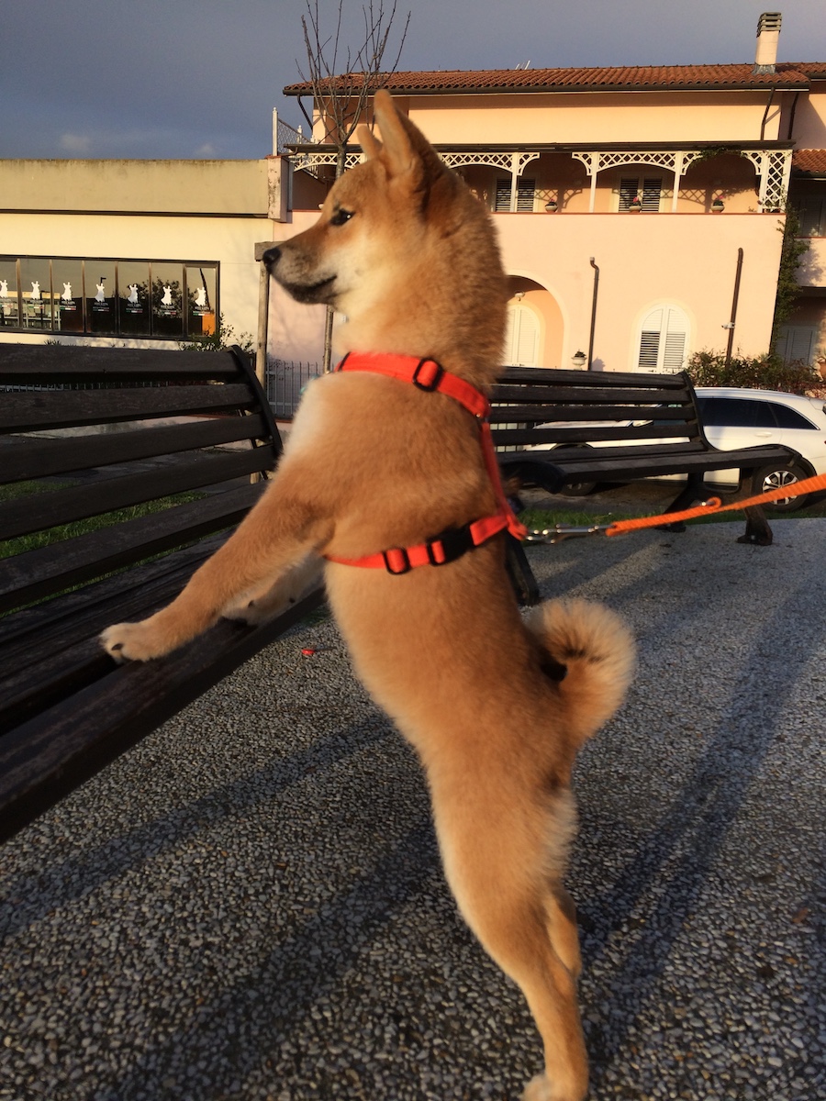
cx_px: 413
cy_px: 550
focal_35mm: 29
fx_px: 923
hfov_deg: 48.2
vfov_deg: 61.7
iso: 32
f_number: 2.2
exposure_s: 1/892
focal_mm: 4.15
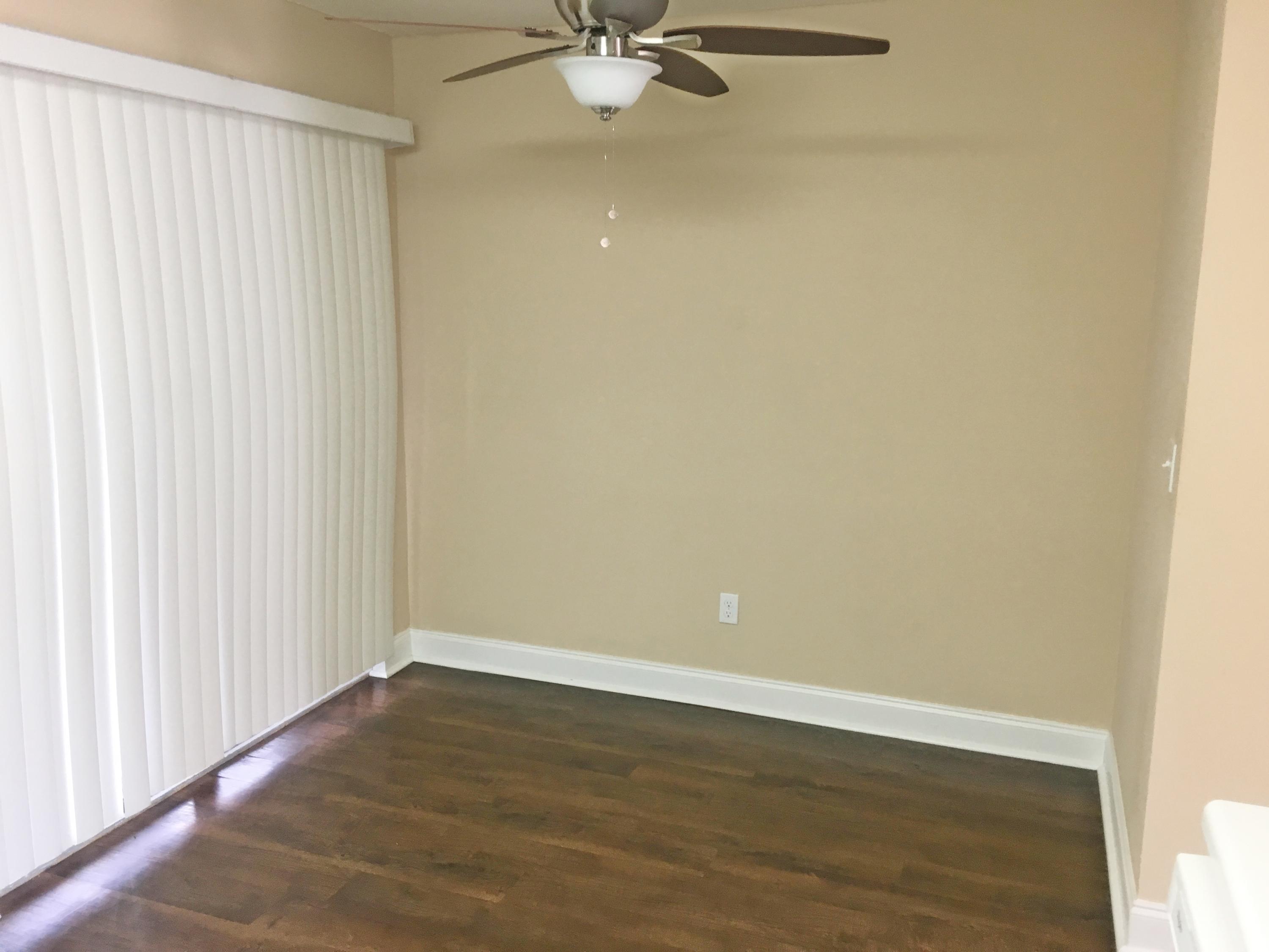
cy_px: 476
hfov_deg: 61.7
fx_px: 1063
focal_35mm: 29
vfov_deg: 48.2
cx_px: 634
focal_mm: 4.15
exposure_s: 1/30
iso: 64
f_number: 2.2
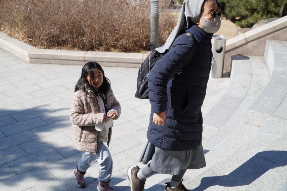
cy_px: 92
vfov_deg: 28.6
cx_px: 138
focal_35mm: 47
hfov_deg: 41.9
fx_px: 375
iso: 100
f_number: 4.5
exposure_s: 1/640
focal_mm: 30
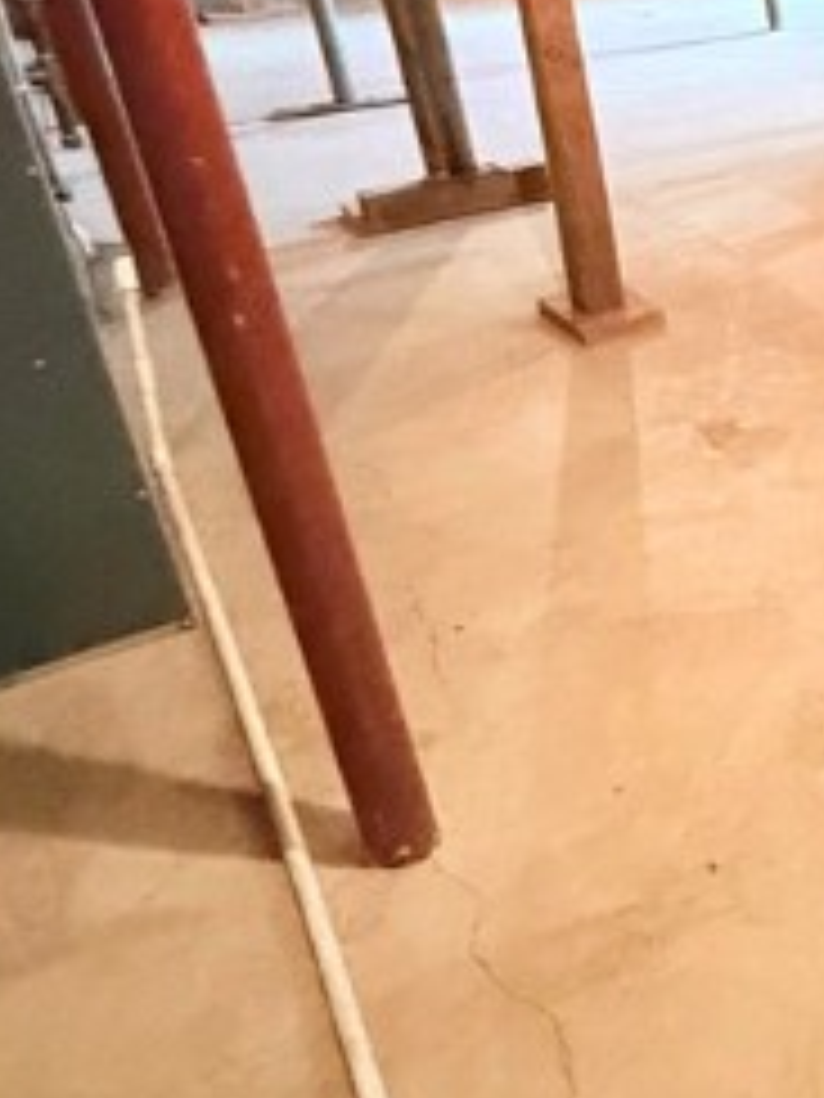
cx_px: 1256
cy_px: 288
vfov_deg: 41.8
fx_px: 1397
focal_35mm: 44
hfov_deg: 24.8
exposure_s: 1/60
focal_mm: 2.22
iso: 800
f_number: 2.2
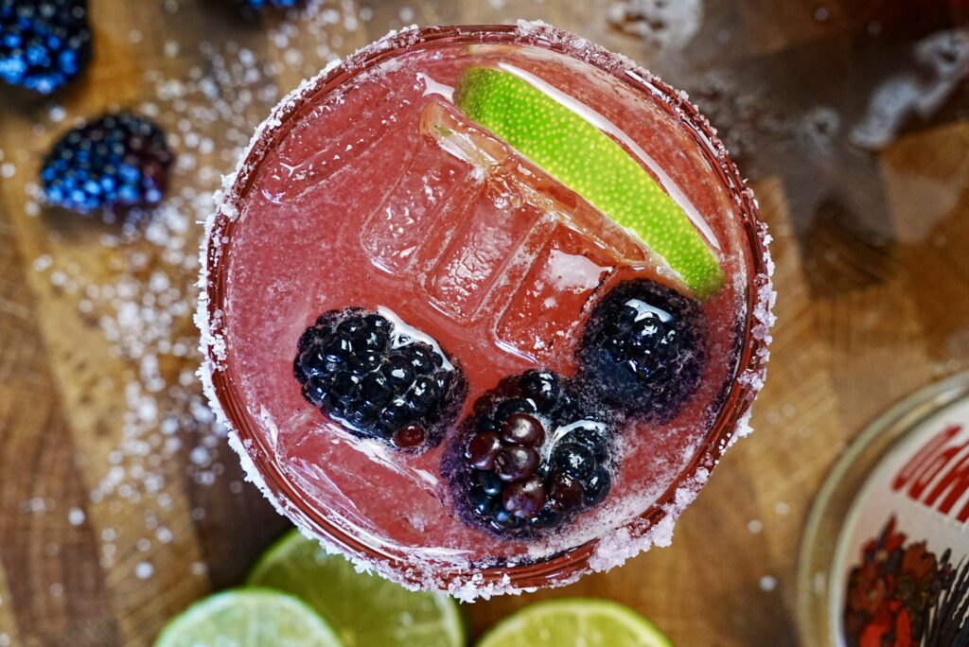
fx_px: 1248
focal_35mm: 46
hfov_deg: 42.4
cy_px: 324
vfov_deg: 29.1
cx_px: 484
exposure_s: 1/80
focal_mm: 30.9
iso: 1000
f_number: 6.3
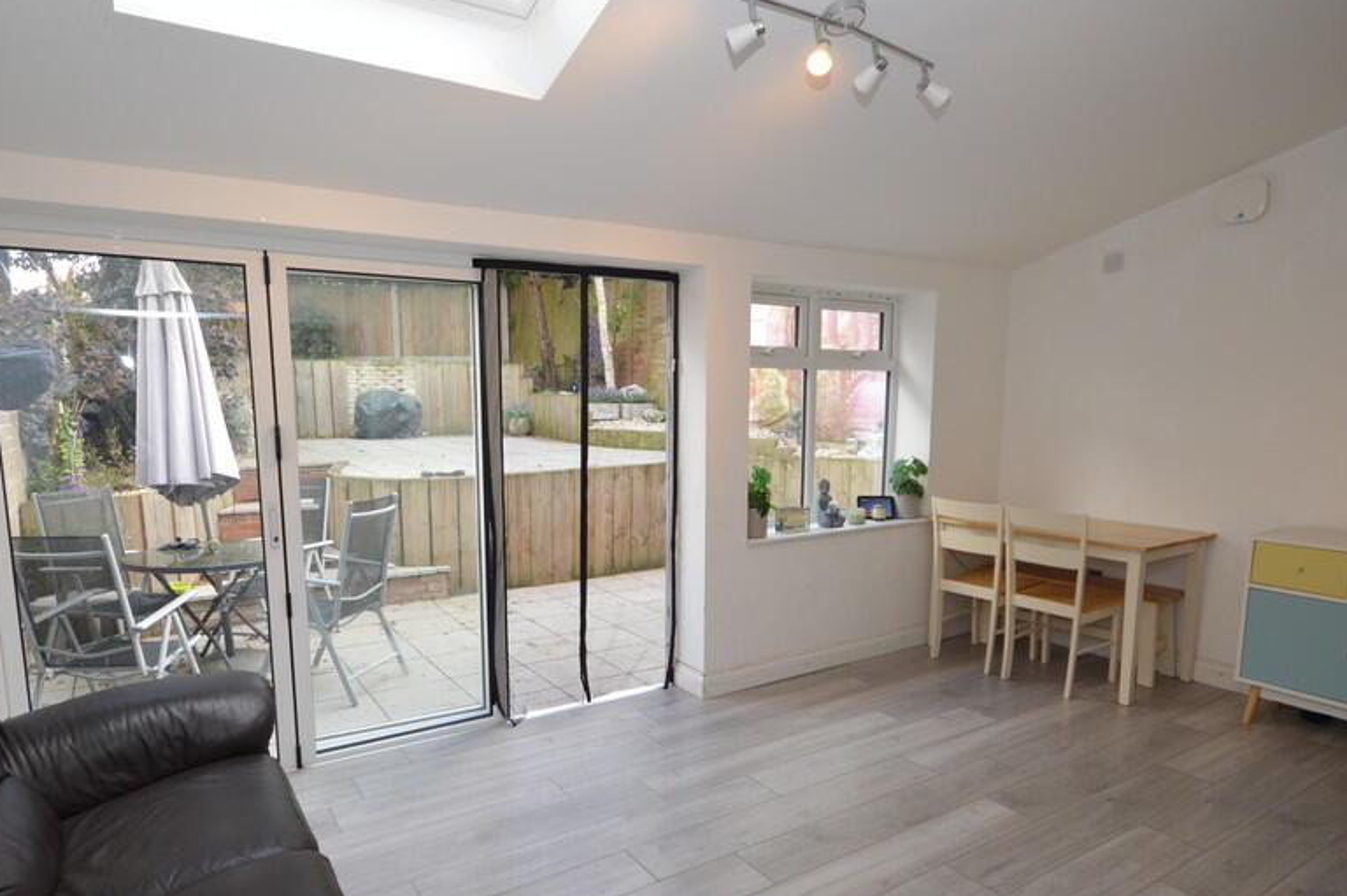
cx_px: 619
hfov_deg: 83.8
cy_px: 502
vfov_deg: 61.7
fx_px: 748
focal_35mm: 20
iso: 400
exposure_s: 1/100
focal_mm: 10
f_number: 5
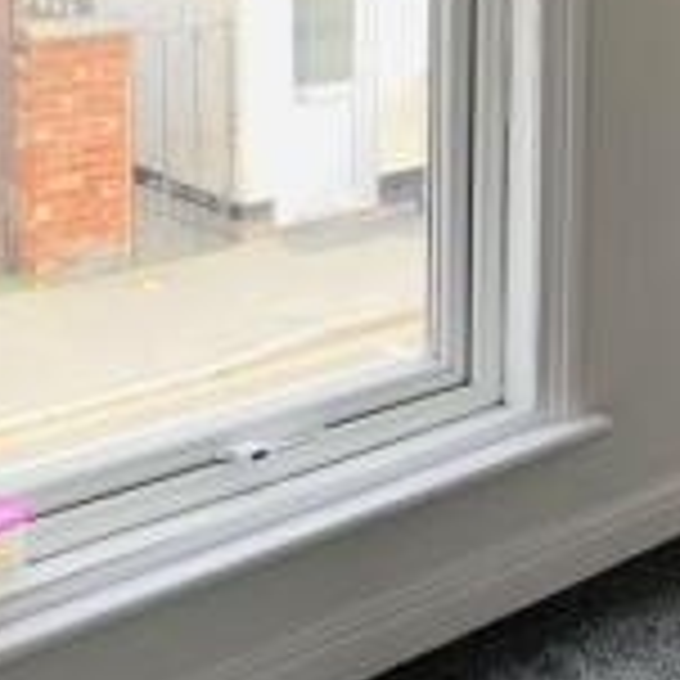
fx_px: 1978
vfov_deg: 18.9
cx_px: 844
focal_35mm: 89
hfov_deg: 18.4
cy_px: -20
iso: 32
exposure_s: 1/122
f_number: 1.8
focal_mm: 4.25
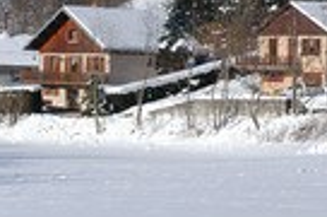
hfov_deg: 7.8
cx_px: -117
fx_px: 2356
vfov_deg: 5.2
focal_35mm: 260
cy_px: -104
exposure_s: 1/500
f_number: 11
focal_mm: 56
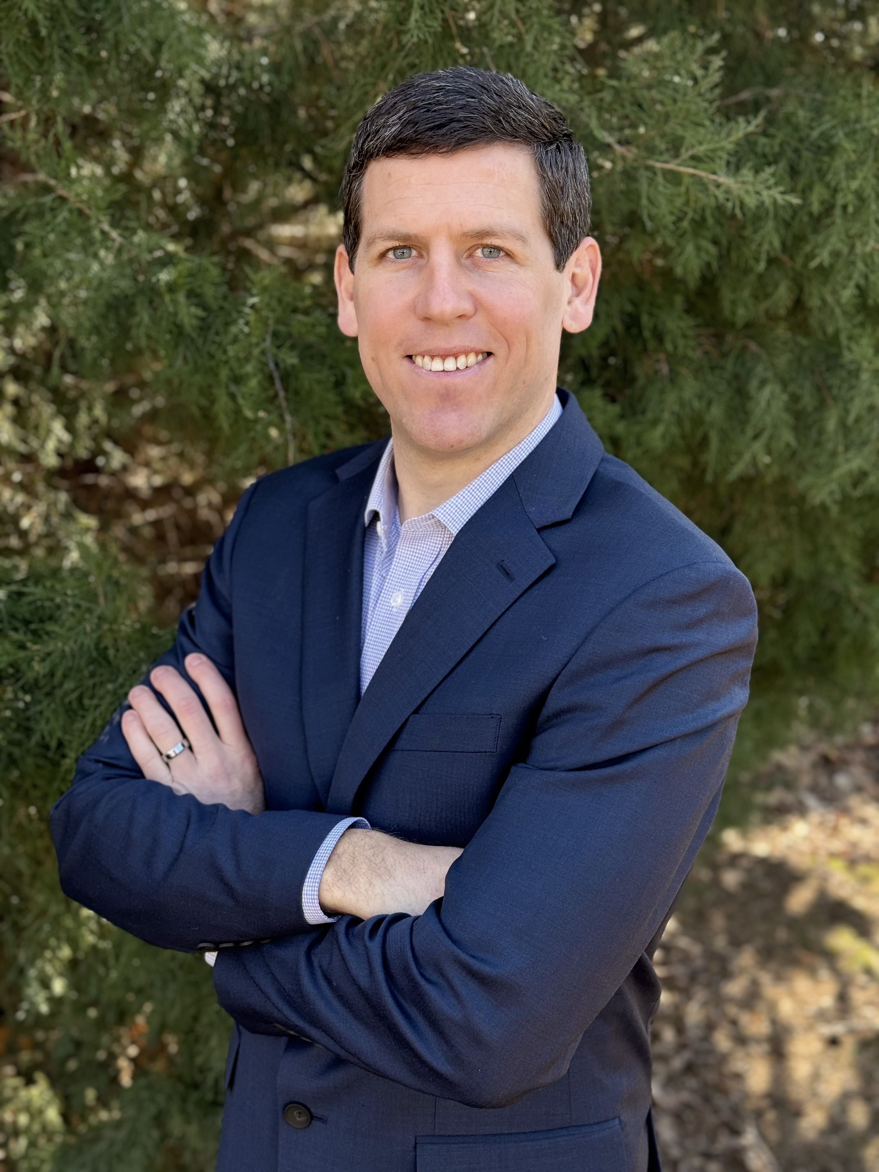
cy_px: 586
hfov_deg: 30.3
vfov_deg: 39.7
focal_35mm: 48
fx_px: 1625
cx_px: 440
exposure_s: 1/442
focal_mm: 6.86
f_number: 1.78
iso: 64
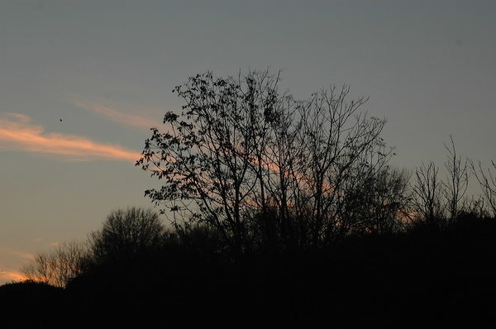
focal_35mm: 105
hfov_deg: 19.5
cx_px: 248
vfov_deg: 13.0
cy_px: 164
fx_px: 1444
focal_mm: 70
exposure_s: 1/160
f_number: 7.1
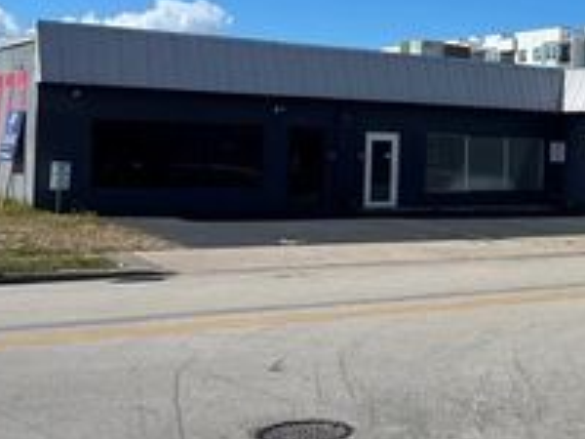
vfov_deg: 22.5
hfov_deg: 26.7
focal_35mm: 65
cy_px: 151
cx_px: 690
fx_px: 1098
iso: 32
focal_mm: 4.2
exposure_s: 1/5814
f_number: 1.6
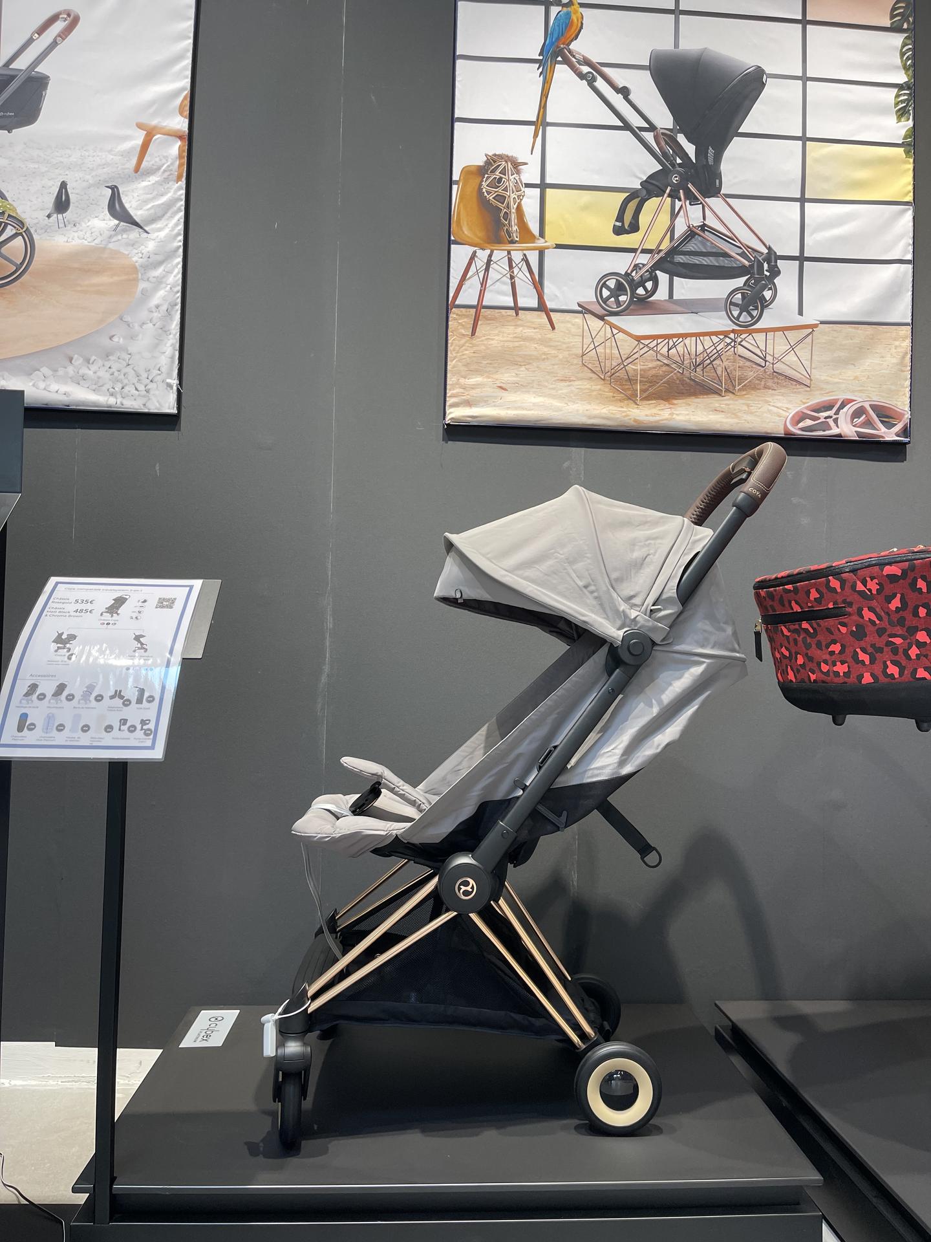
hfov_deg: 53.1
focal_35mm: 26
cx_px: 466
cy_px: 621
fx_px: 932
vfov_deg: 67.3
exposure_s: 1/100
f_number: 1.6
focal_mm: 5.1
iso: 100
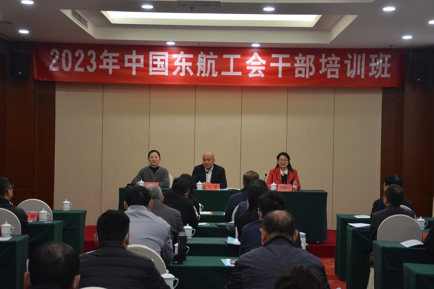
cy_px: 144
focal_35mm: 68
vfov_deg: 20.2
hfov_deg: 29.9
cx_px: 217
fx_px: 814
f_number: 4.5
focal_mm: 45
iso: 800
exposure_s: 1/60
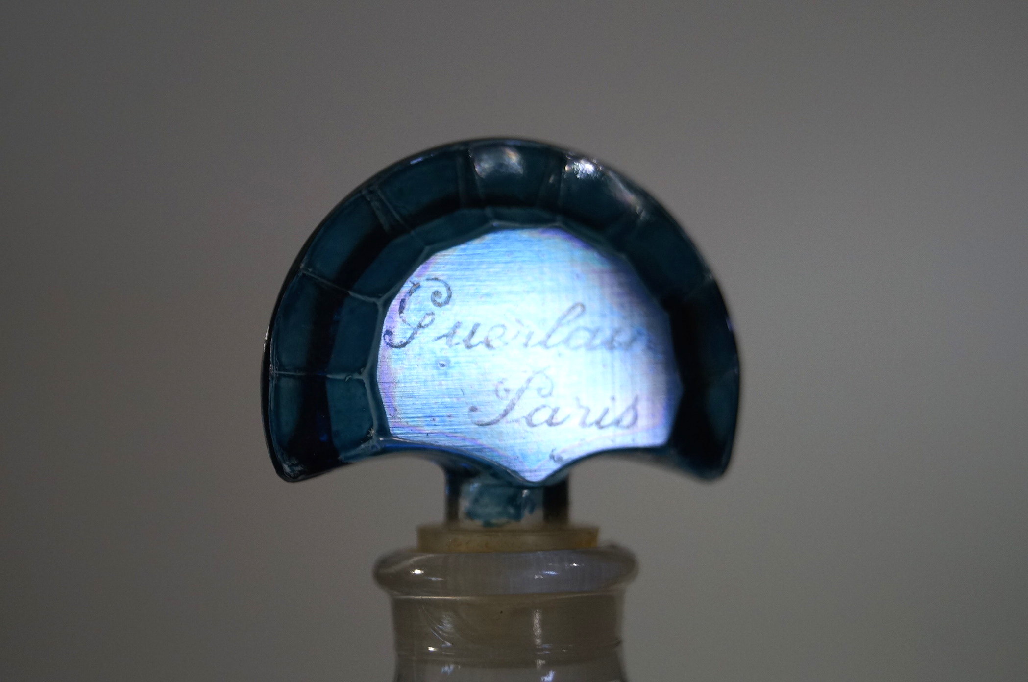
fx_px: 2352
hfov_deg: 24.7
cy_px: 341
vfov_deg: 16.5
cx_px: 514
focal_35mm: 82
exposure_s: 1/160
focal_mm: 55
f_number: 5.6
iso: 500
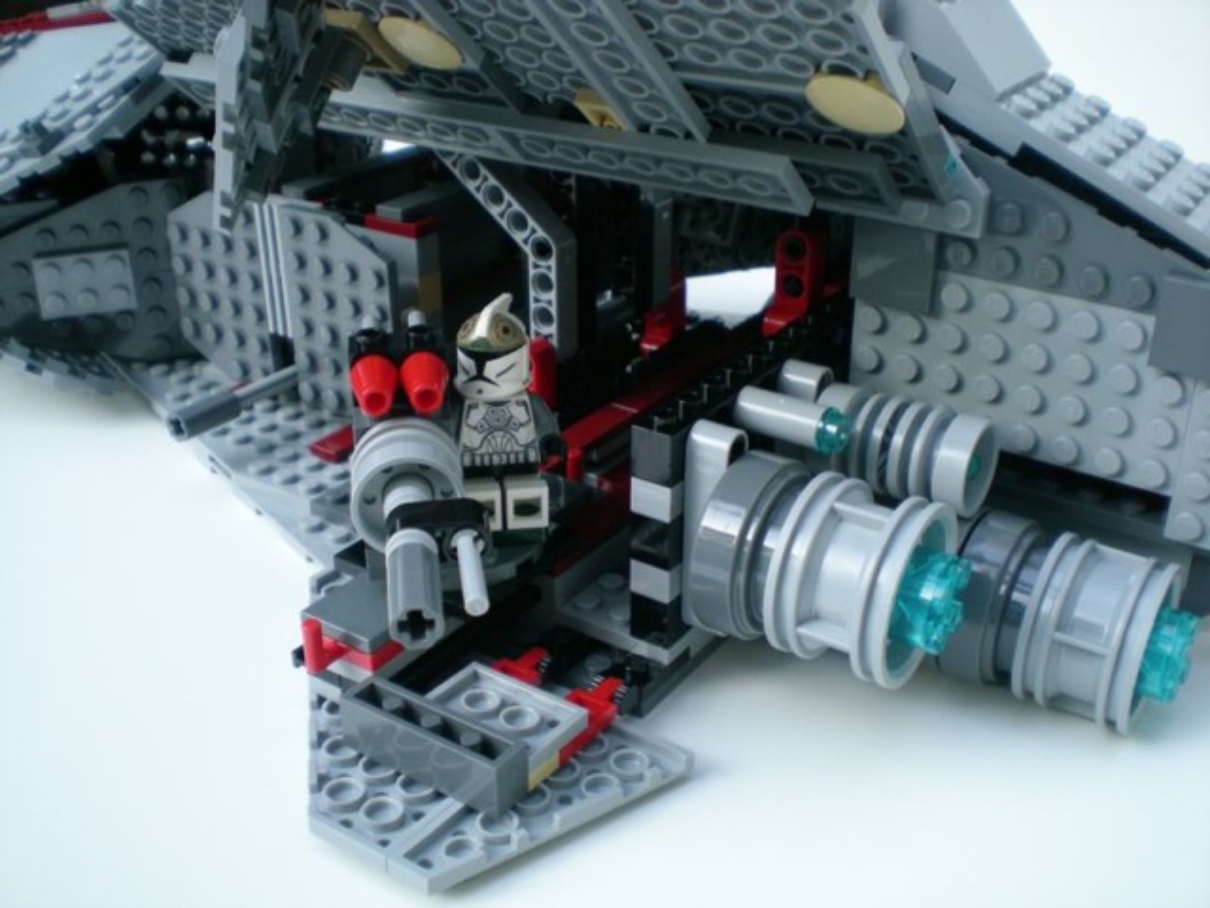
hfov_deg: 49.0
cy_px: 454
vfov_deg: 37.7
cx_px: 605
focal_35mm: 38
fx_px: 1328
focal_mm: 6.3
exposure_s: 1/59.8
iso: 136
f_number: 3.1
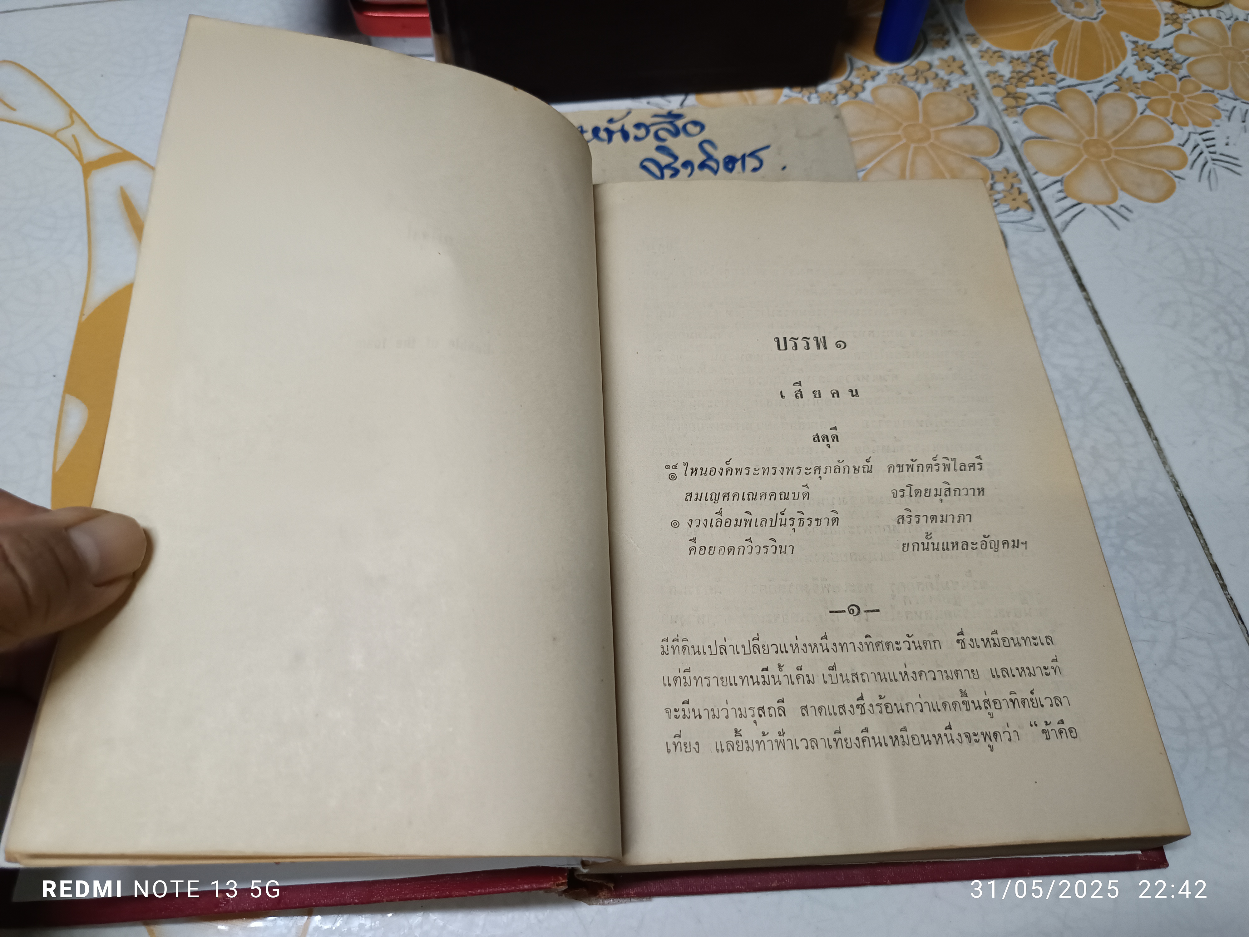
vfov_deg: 56.8
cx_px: 624
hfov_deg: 71.6
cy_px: 468
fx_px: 866
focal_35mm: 24
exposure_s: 1/50
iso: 1228
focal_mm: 5.31
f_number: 1.7
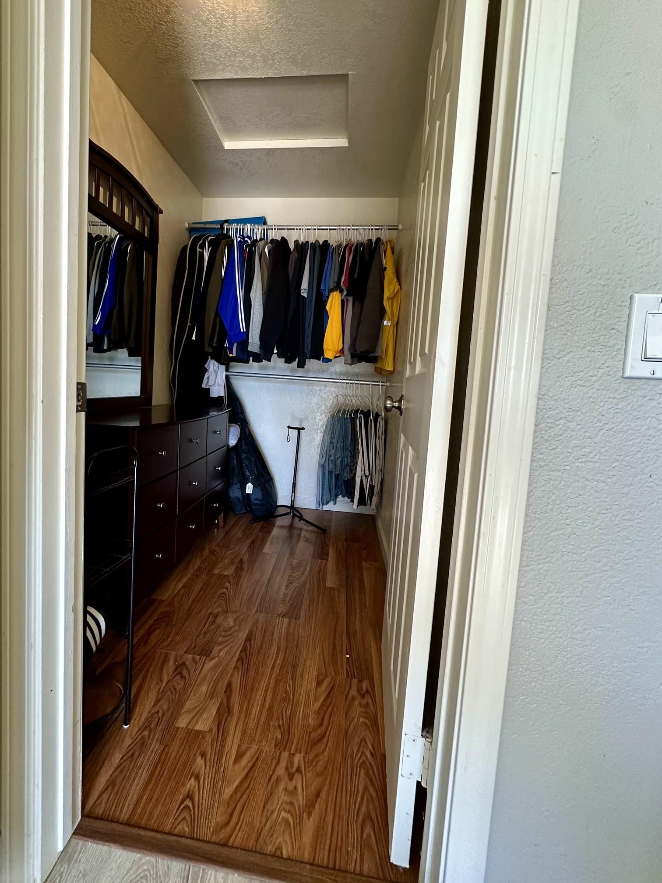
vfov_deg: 94.4
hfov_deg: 77.8
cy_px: 416
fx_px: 408
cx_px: 293
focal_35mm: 16
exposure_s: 1/120
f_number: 2.2
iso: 320
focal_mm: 2.22
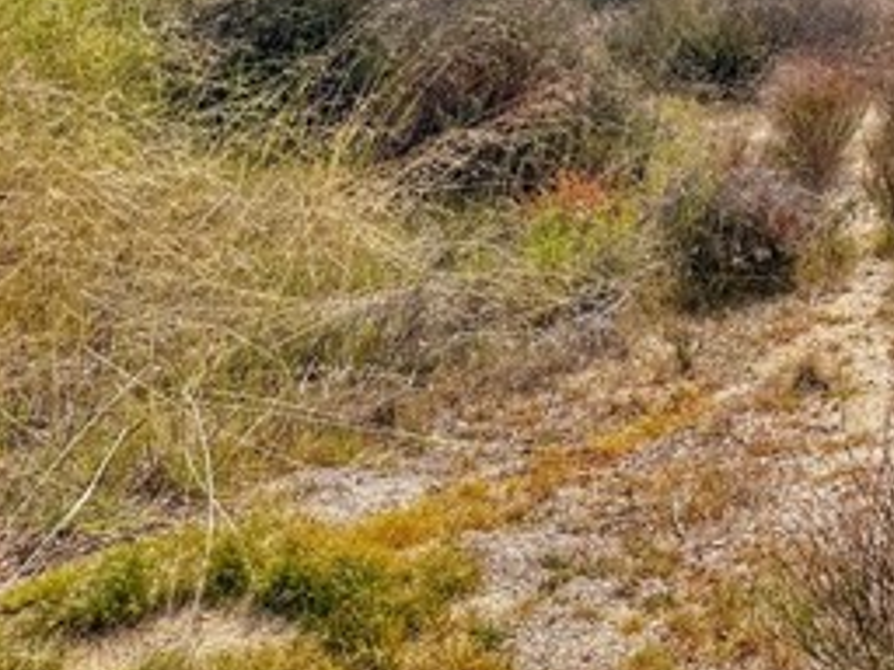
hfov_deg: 27.9
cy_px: -112
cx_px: 1090
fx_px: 1550
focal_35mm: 60
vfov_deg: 22.7
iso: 80
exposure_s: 1/11905
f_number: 1.78
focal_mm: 6.76
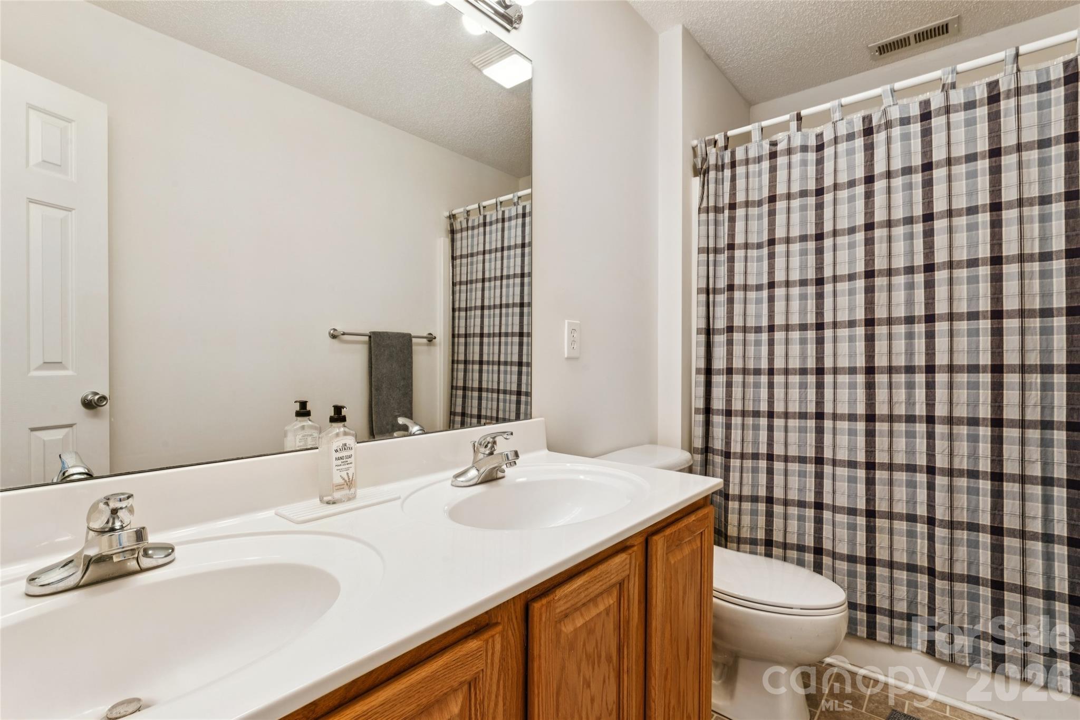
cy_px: 360
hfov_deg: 94.3
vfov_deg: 71.4
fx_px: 501
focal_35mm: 17
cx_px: 540
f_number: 13
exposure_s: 1.6
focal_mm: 16.7
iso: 100
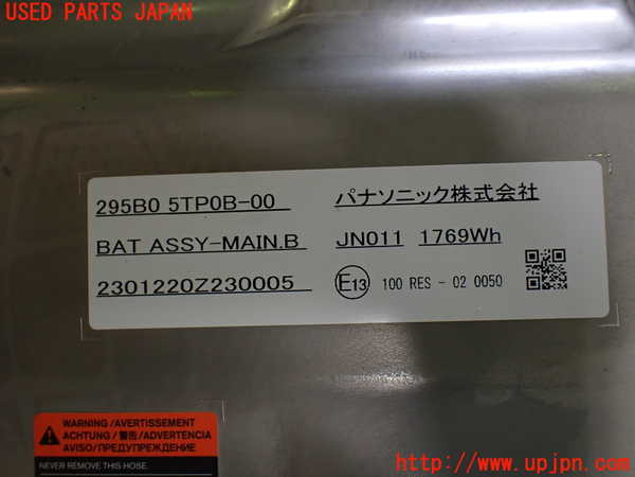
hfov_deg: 60.0
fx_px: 550
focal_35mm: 30
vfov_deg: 46.8
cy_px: 238
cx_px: 318
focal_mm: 5.4
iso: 320
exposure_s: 1/125
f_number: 2.3
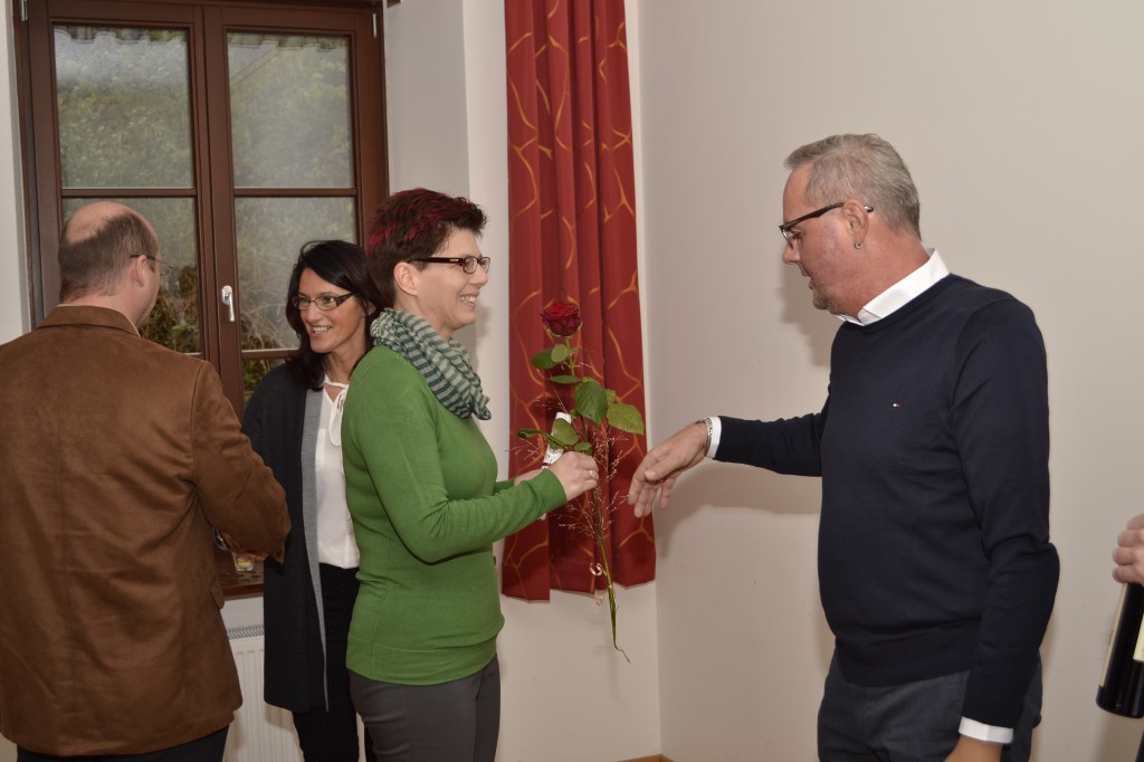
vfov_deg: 30.8
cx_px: 572
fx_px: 1382
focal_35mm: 44
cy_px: 381
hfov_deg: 45.0
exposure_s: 1/200
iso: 100
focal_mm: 29
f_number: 4.5
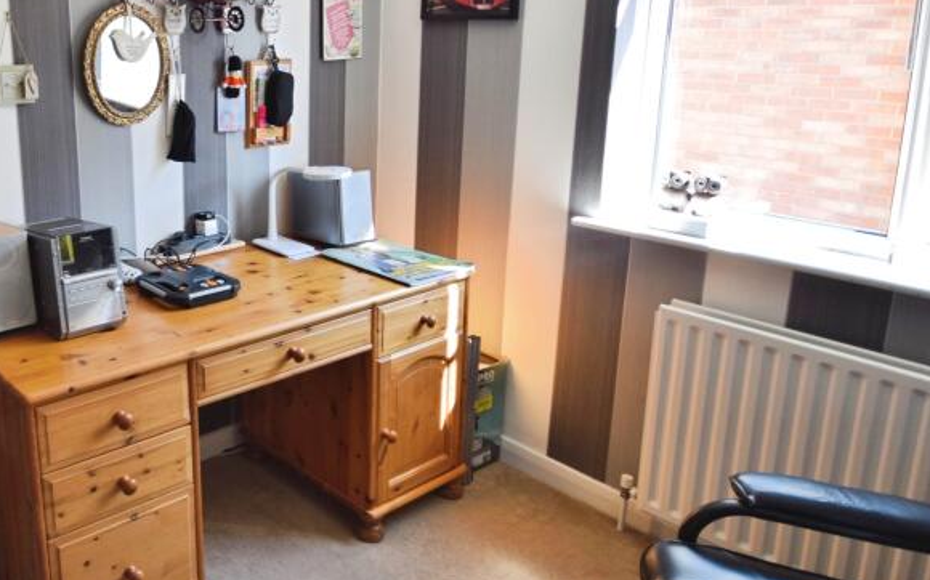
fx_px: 684
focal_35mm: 27
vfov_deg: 46.0
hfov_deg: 59.9
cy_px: 275
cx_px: 122
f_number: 4
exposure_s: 1/60
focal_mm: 10
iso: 450
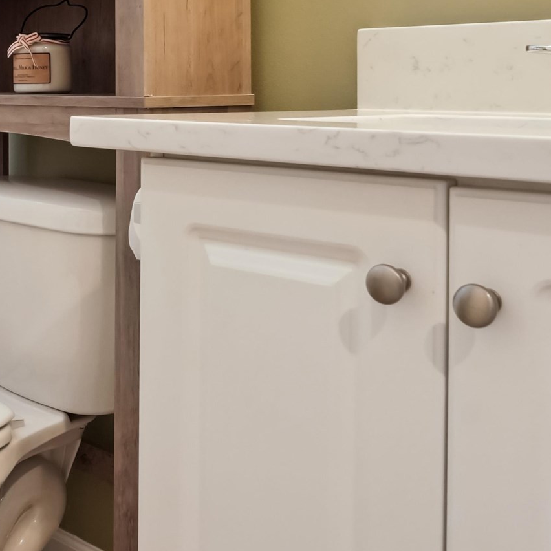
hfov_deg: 32.0
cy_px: 70
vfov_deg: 33.1
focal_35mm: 49
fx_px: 882
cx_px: 1
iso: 5000
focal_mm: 16
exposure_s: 1/30
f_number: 9
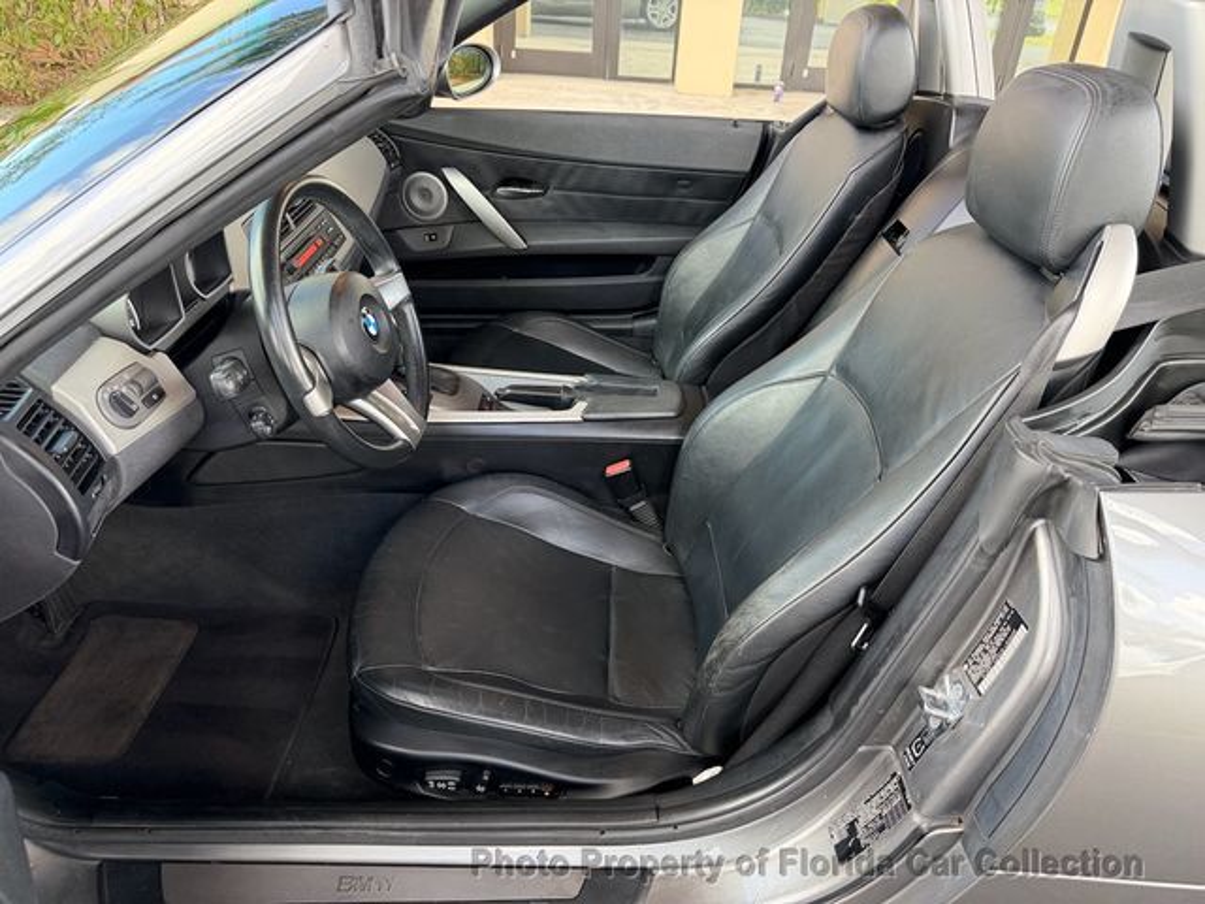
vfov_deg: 56.8
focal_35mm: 24
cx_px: 602
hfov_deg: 71.6
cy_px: 452
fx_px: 835
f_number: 1.78
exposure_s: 1/136
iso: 200
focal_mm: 6.76
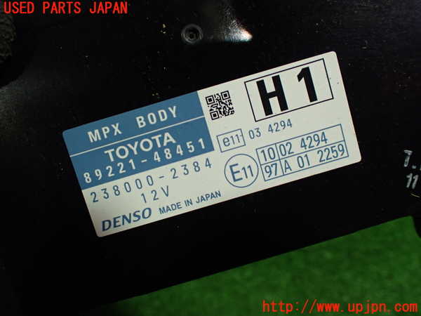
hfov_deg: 60.0
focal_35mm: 30
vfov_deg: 46.8
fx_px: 365
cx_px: 210
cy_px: 158
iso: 400
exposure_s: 1/125
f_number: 2.3
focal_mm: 5.4
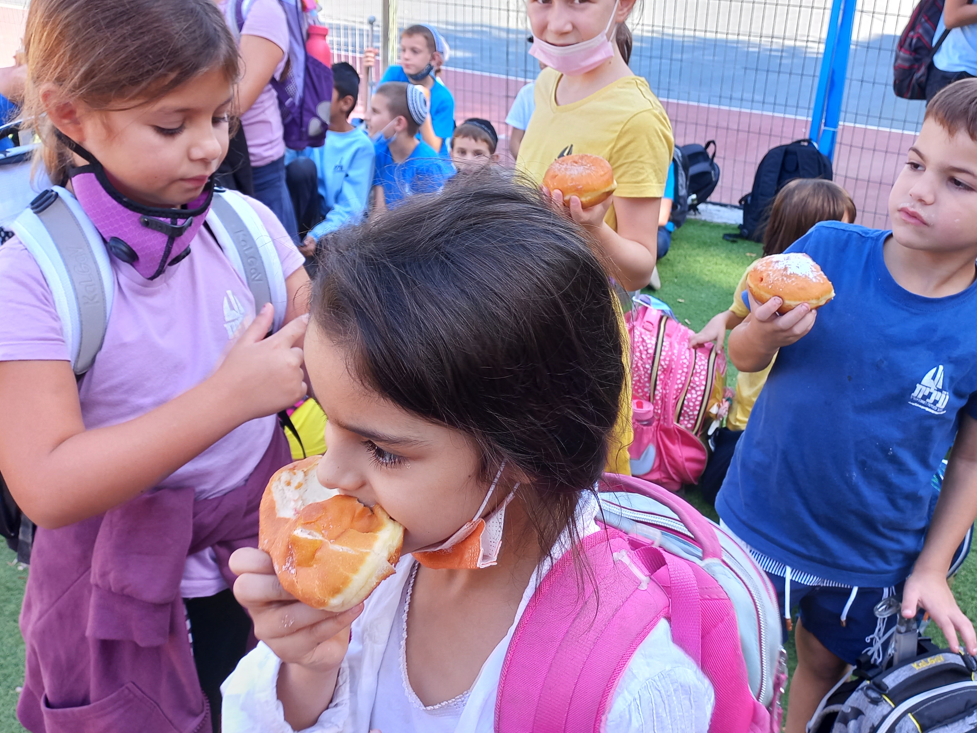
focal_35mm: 36
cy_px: 327
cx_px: 529
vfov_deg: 39.6
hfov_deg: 51.3
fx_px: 1016
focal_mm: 4.6
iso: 40
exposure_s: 1/100
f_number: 1.8
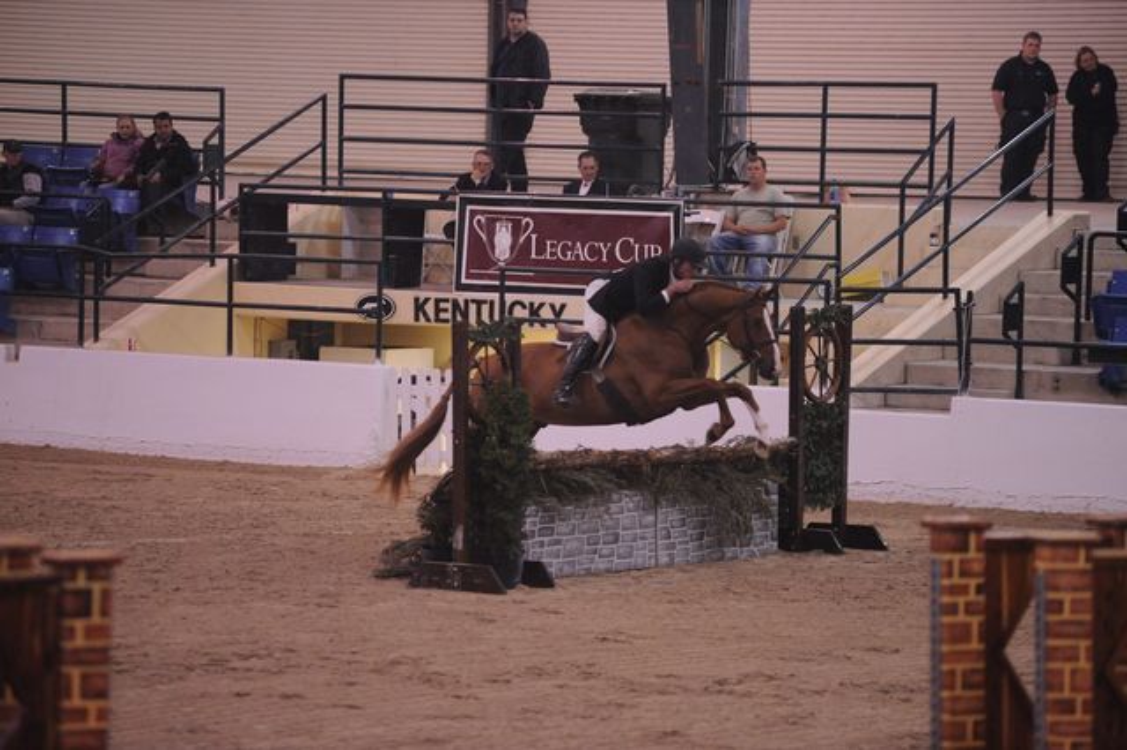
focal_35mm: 200
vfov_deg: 6.9
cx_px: 564
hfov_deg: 10.3
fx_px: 6258
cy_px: 375
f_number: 2.8
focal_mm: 200
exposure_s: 1/400
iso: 5000
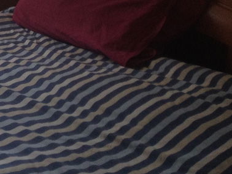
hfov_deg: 11.9
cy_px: -142
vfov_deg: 9.5
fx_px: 993
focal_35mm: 148
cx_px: -226
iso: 64
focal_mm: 4.28
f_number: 2.4
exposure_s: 1/120
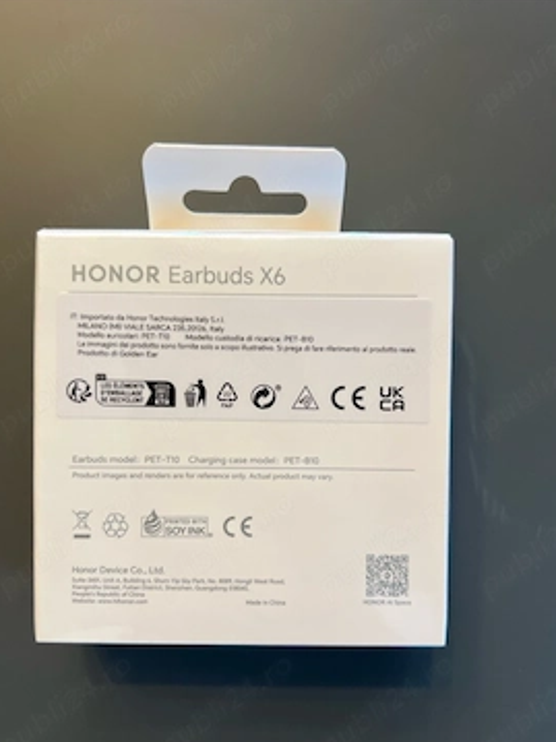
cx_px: 267
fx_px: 621
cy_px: 409
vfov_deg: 61.5
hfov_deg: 48.2
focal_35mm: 29
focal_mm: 5.7
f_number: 1.5
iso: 125
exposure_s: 1/100
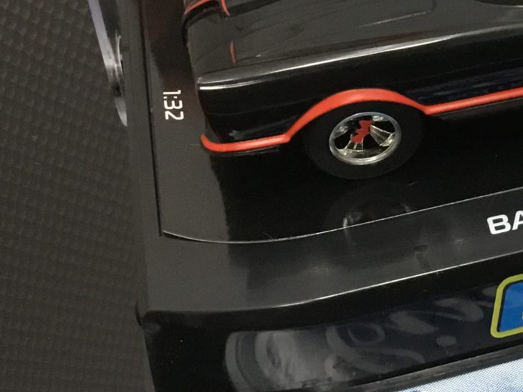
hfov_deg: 21.0
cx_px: 629
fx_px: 1314
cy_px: 64
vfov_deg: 16.8
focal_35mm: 87
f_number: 2.4
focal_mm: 3.3
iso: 200
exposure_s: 1/17
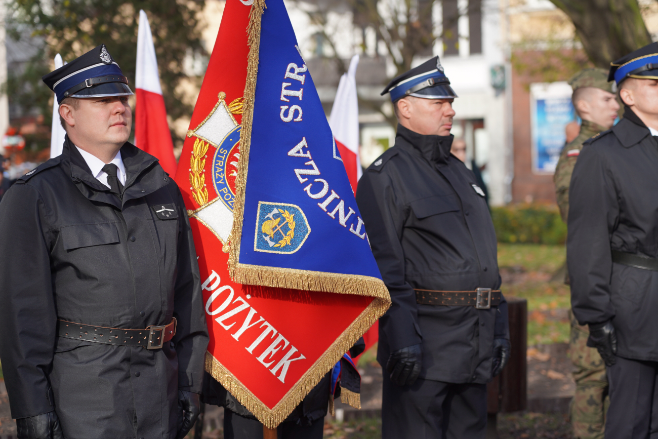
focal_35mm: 105
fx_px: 1919
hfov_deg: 19.5
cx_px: 329
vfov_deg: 13.0
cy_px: 220
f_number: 4.5
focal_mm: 105
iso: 100
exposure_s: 1/250
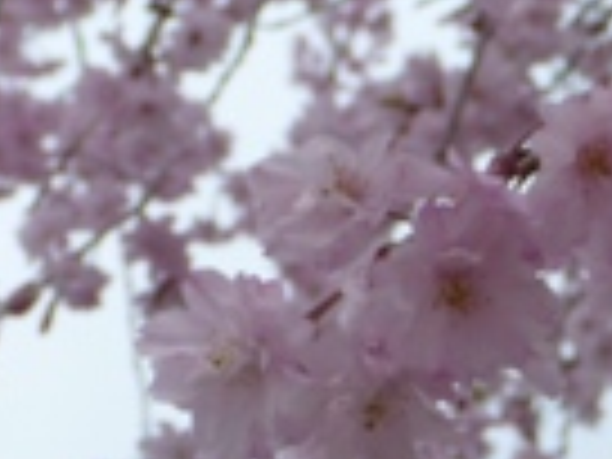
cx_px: 130
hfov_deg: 8.2
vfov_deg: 6.1
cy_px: -410
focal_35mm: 240
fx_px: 4243
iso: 80
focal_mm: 9.1
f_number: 4.7
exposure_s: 1/500
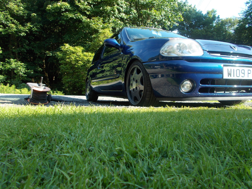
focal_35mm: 26
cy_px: 94
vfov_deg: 53.1
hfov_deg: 67.3
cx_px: 126
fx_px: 189
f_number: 3.2
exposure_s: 1/125
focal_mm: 4.6
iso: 80
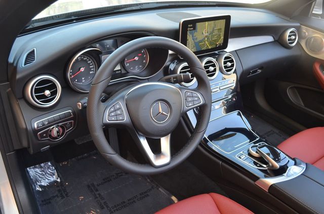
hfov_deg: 57.3
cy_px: 107
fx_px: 296
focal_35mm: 33
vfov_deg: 39.8
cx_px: 162
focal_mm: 22
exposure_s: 1/100
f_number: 5
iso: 400
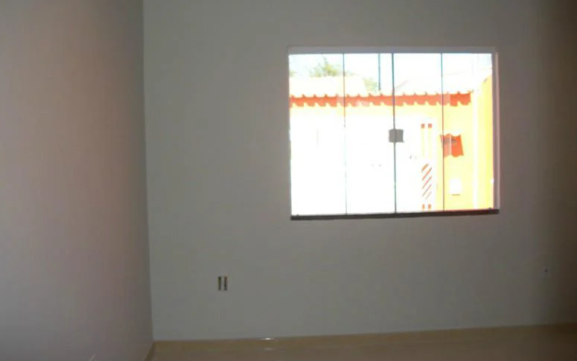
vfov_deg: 36.3
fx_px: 551
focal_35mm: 35
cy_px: 162
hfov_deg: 55.3
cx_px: 280
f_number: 2.9
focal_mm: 5.7
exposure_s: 1/320
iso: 80
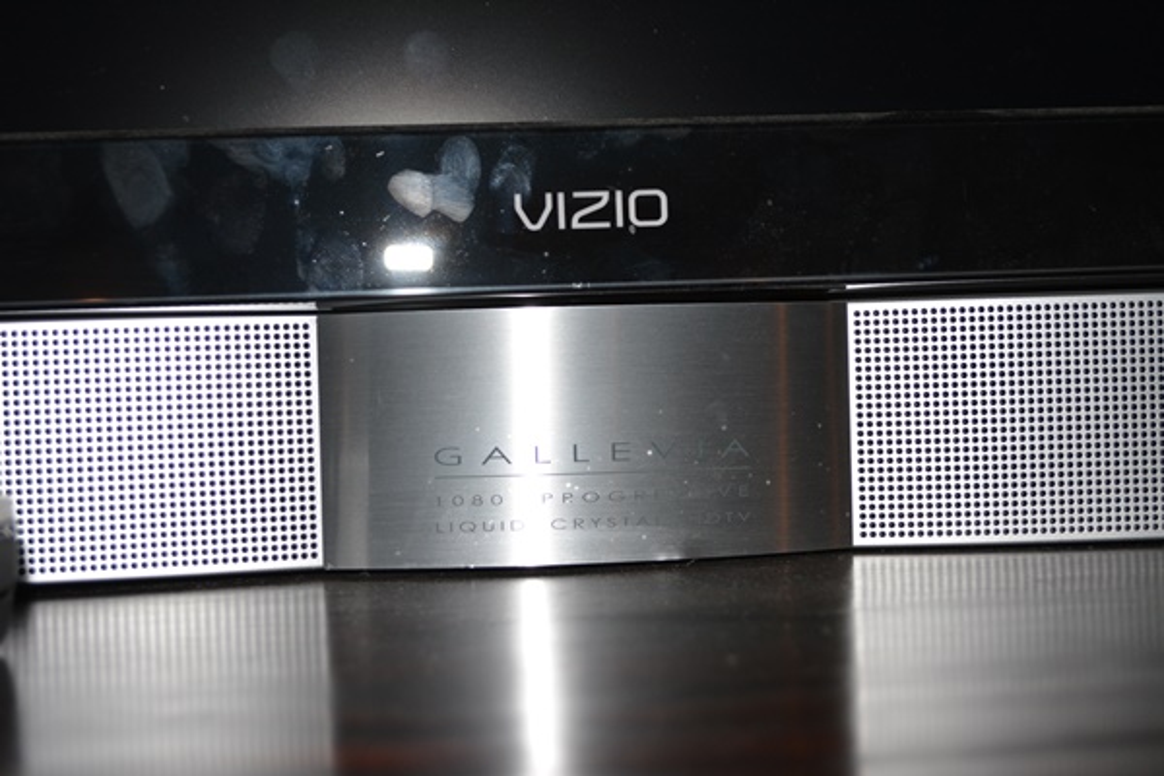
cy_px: 388
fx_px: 1746
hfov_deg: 36.9
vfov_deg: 25.1
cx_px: 582
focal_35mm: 54
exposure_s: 1/60
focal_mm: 36
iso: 800
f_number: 5
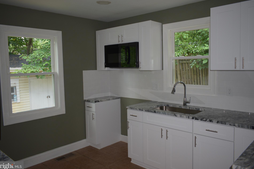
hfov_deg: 63.7
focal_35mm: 29
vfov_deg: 44.9
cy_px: 80
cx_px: 130
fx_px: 205
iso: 220
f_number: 3.5
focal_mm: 18
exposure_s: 1/60
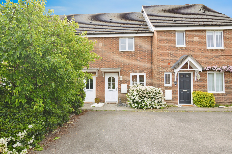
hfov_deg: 85.5
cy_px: 77
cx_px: 116
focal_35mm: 20
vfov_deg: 63.1
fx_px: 126
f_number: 5.6
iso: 100
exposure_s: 1/125
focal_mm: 13
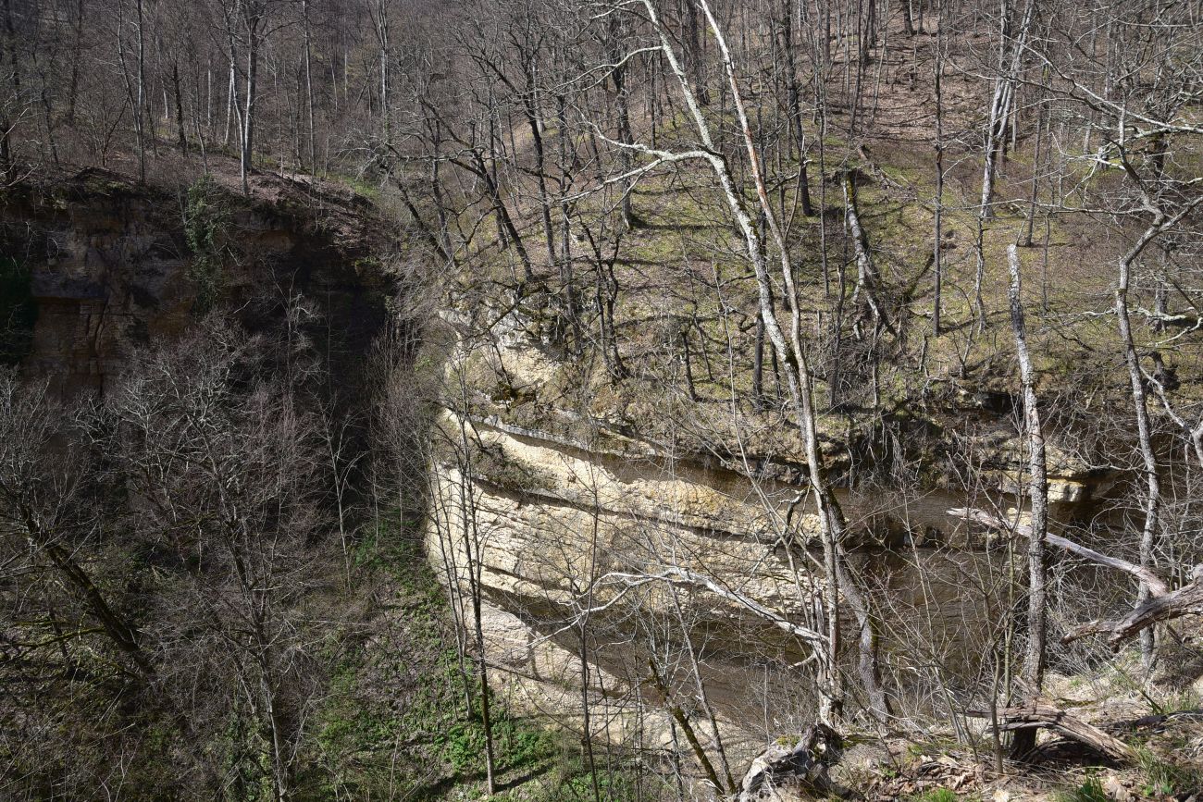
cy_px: 401
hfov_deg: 39.6
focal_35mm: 50
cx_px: 602
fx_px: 1671
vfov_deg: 27.0
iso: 160
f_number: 11
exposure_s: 1/125
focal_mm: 50
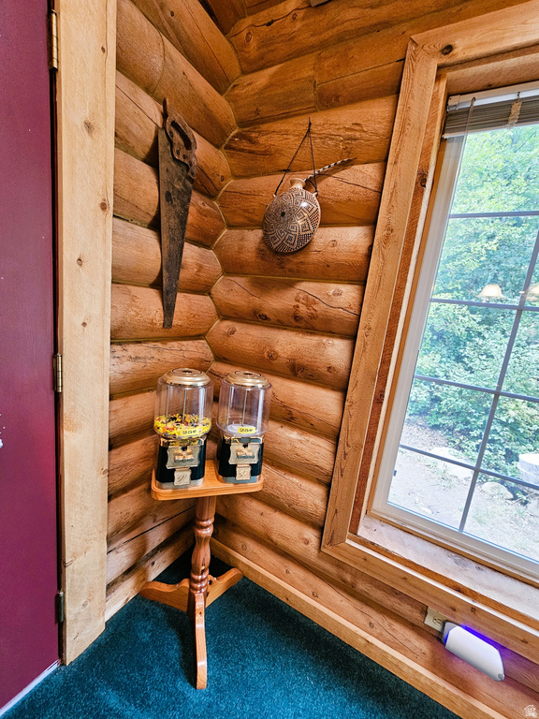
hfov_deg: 89.9
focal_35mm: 13
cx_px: 270
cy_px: 360
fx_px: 270
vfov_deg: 106.2
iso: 320
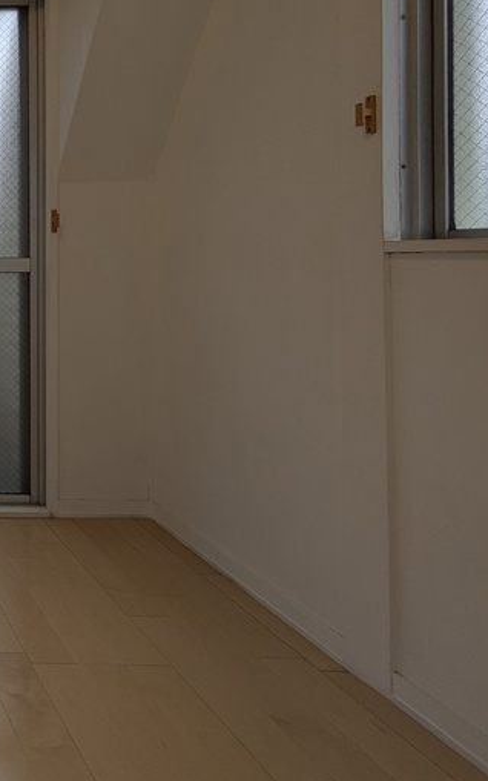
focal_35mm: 28
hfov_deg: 30.1
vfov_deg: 64.7
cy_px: 258
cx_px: -210
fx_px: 596
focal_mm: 1.83
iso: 47
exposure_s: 1/141
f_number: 2.2
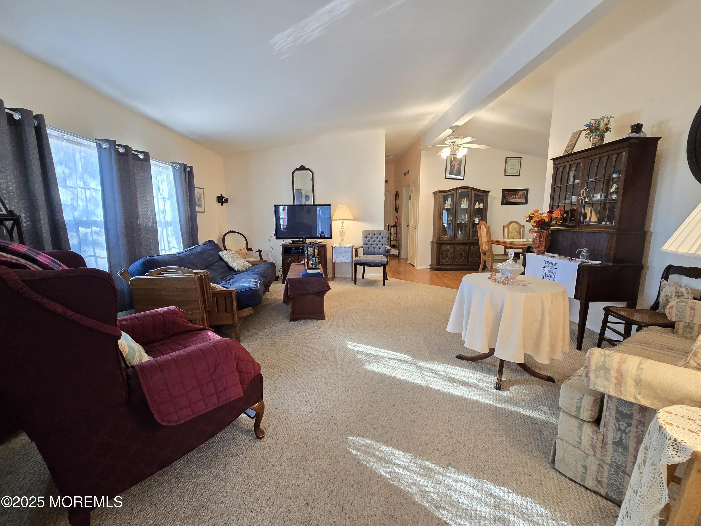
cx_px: 350
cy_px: 263
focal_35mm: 13
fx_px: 263
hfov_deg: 106.2
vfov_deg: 89.9
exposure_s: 1/60
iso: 400
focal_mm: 2.2
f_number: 2.2
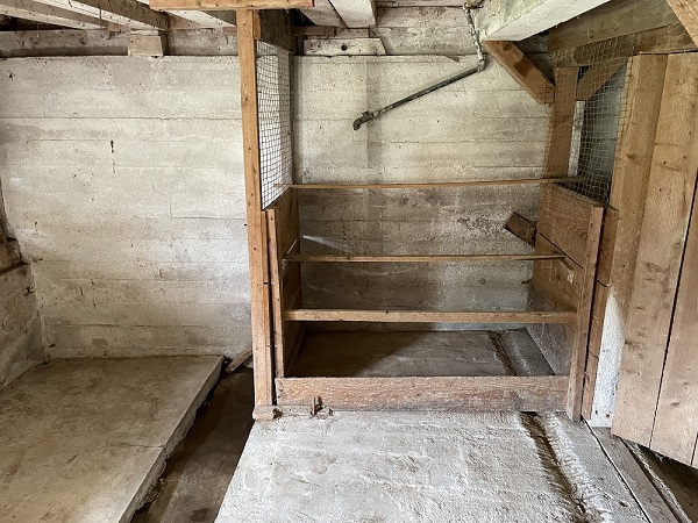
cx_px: 349
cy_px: 262
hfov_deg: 67.3
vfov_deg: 53.1
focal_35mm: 26
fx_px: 524
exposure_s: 1/60
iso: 320
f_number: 1.6
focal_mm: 4.2
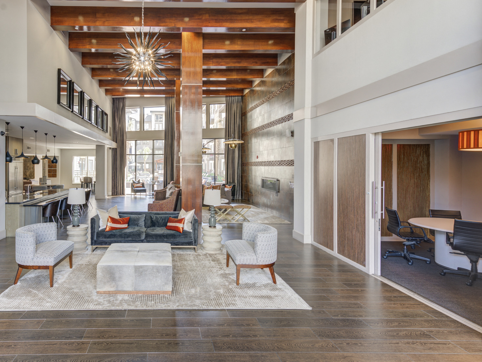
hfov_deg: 79.8
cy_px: 159
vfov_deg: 65.8
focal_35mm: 20
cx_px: 172
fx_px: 279
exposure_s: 1/4
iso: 50
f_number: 8
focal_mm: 15
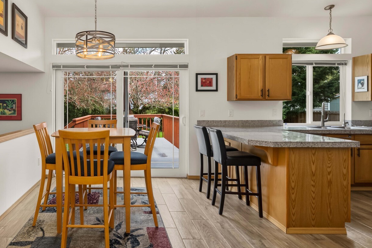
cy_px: 111
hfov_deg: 75.7
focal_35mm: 22
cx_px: 119
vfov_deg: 57.1
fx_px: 227
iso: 100
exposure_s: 1/30
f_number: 7.1
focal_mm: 16
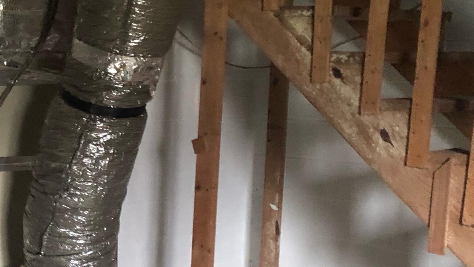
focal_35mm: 70
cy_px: 182
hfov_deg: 27.8
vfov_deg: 17.2
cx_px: -36
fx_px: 880
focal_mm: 3.99
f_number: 1.8
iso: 100
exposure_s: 1/4
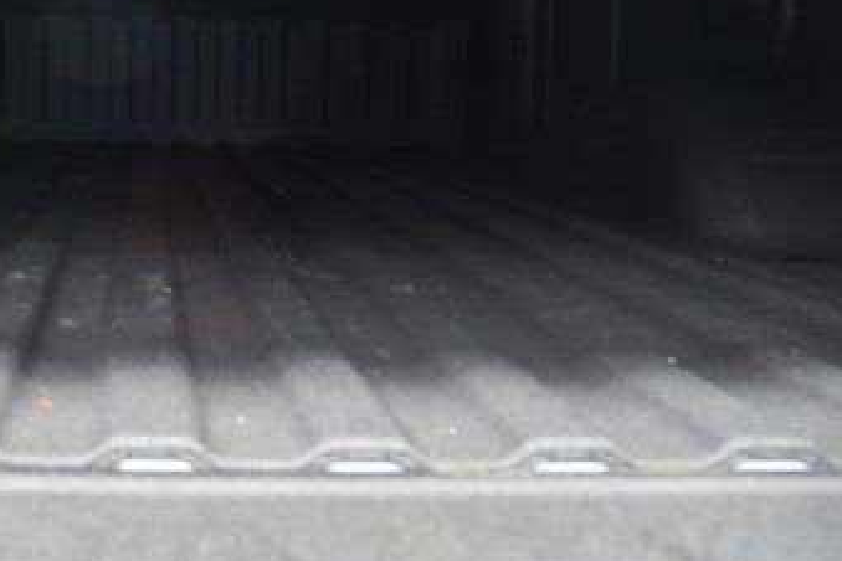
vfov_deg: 26.1
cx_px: 132
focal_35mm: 51
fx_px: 1193
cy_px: 133
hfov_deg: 37.1
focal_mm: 18
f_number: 3.5
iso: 1600
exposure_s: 1/10
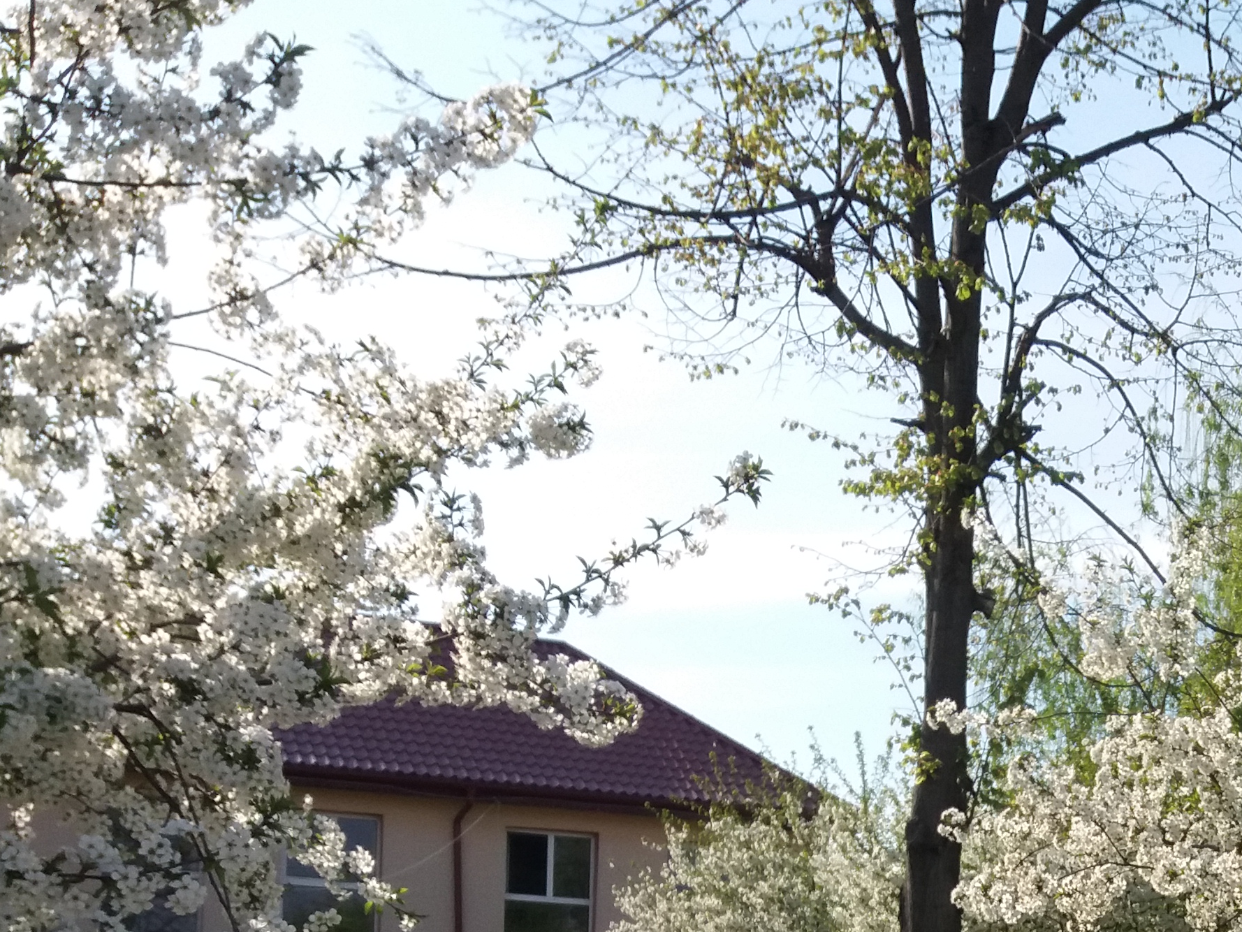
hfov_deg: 28.6
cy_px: 1052
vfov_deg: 21.3
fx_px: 2332
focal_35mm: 65
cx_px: 1128
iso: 64
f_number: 1.9
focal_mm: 3.7
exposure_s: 1/1378
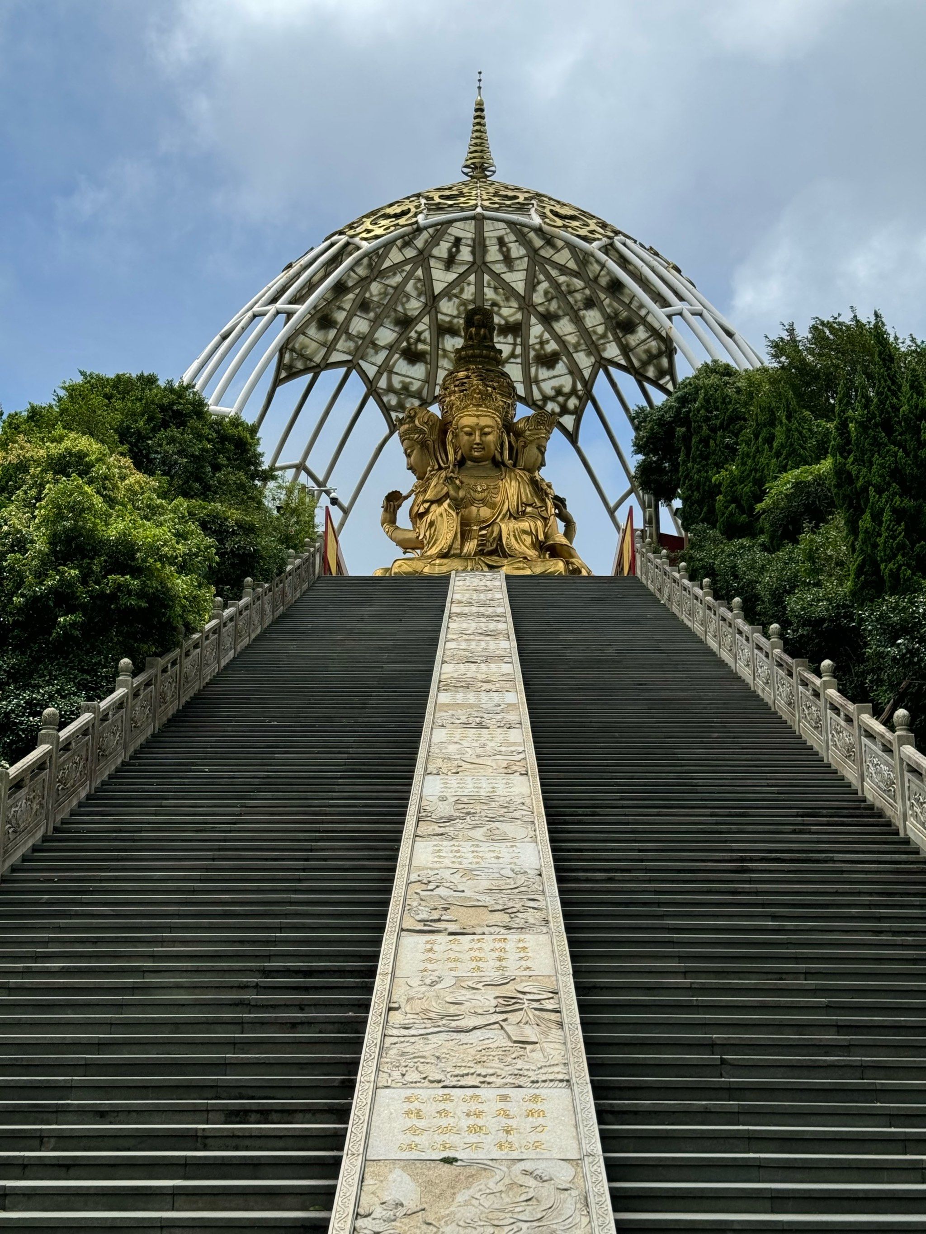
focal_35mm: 48
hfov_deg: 30.3
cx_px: 463
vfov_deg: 39.7
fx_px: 1712
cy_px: 617
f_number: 1.78
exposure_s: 1/4608
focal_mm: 6.76
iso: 64
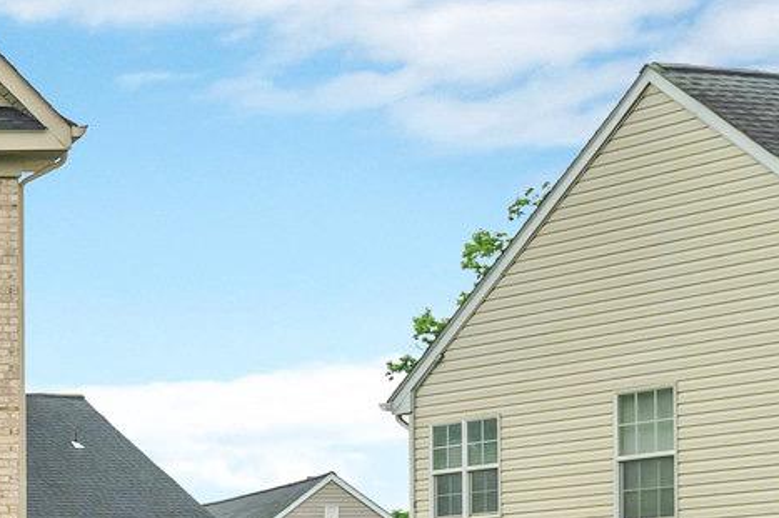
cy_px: 707
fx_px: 2942
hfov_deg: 13.0
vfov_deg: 9.9
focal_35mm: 136
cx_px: -794
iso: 1250
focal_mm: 31
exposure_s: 1/320
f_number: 7.1
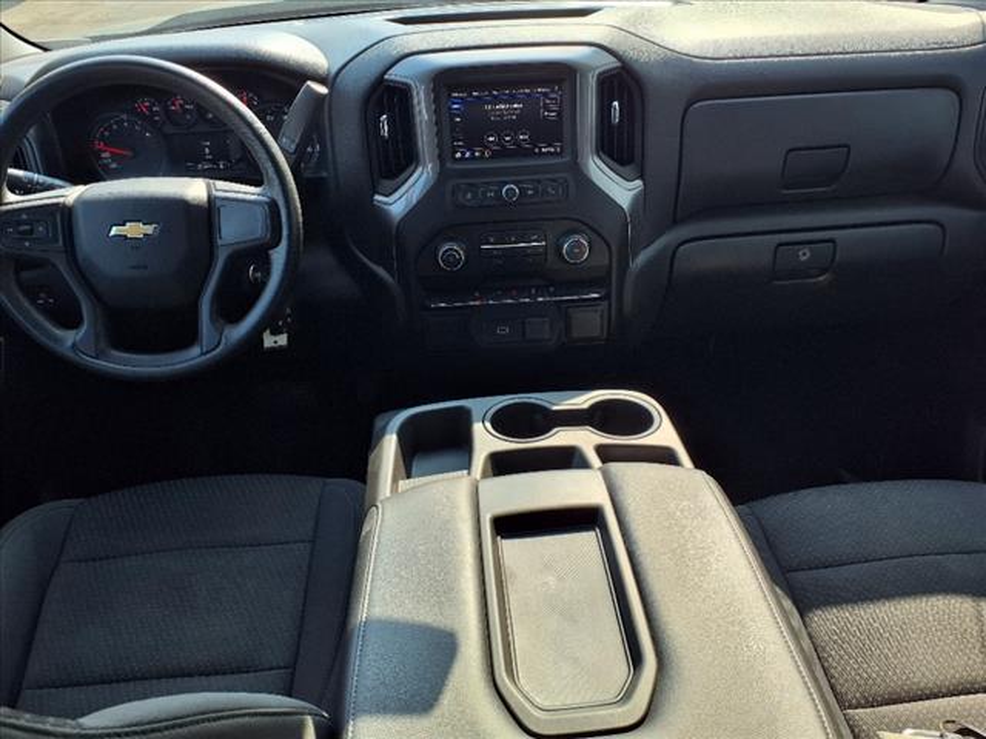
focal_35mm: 27
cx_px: 493
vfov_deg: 51.4
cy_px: 370
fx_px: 769
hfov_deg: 65.3
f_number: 1.9
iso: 40
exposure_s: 1/286
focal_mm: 3.58
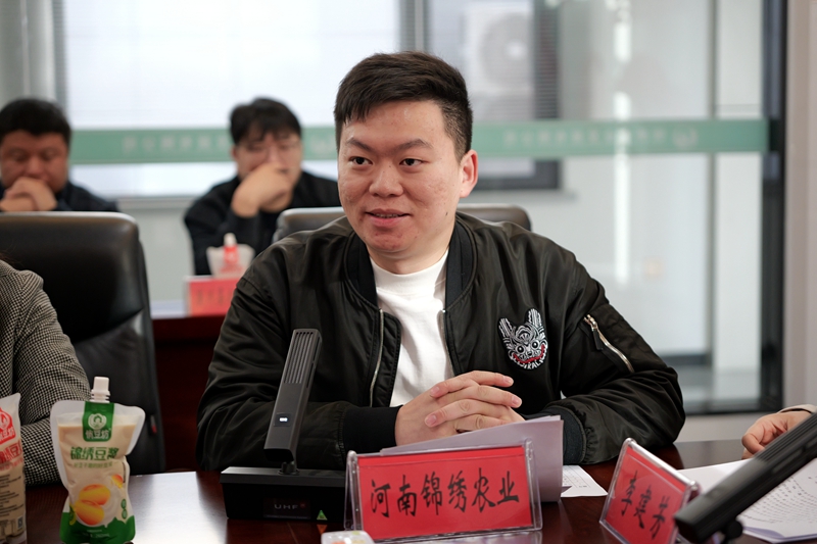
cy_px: 272
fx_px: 1407
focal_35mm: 62
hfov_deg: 32.4
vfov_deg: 21.9
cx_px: 408
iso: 1600
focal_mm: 62
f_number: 2.8
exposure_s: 1/320
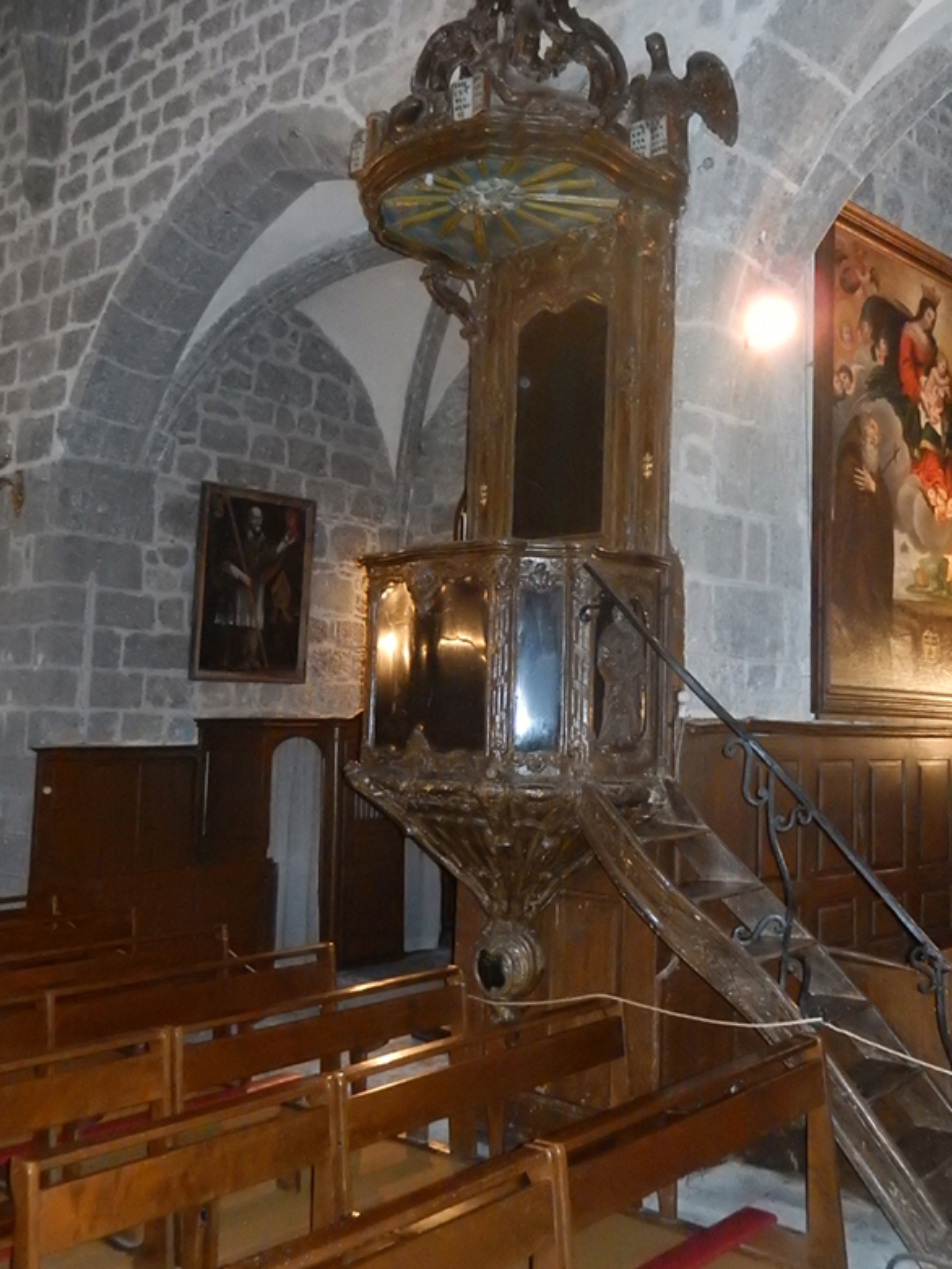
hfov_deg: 43.9
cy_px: 603
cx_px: 586
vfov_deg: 56.8
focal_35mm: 32
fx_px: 1173
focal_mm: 4.5
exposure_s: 1/30
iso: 1600
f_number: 3.4
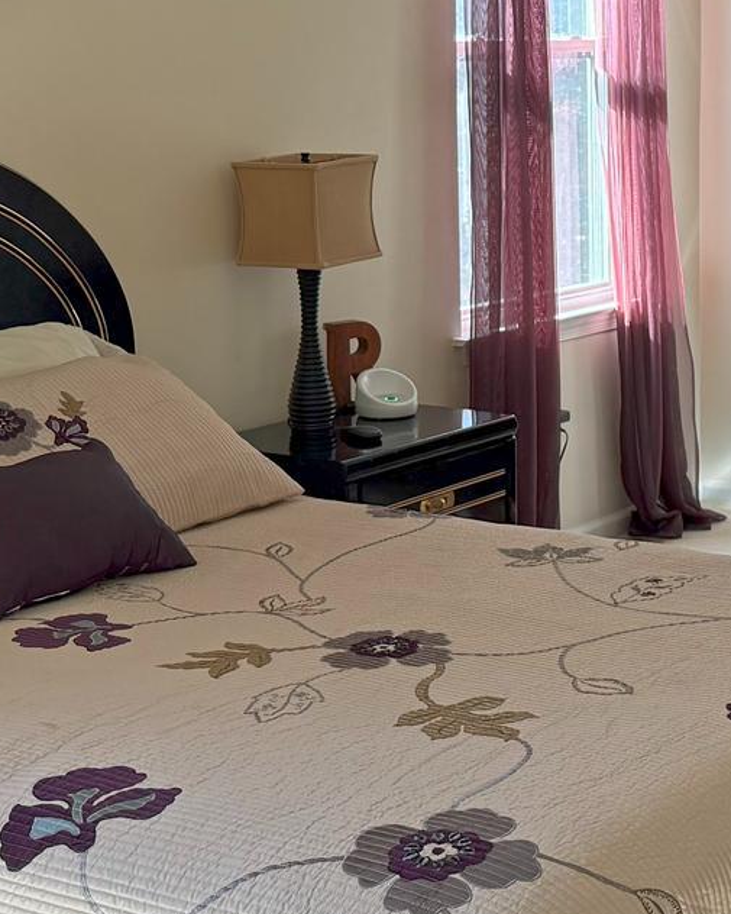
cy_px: 287
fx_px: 2055
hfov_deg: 19.9
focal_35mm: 76
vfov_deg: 24.9
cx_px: 625
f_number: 1.78
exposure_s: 1/204
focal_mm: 6.76
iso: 160
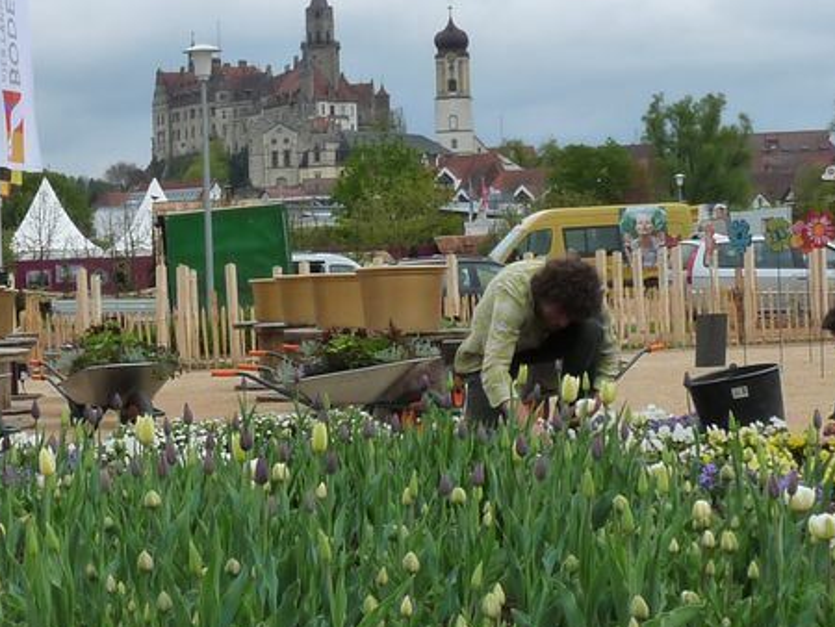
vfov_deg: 18.5
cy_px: 310
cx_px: 128
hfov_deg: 23.9
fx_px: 1931
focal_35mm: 80
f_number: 5.6
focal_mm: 4.8
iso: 160
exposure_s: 1/500
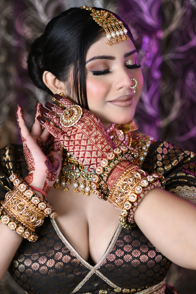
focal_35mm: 85
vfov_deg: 23.9
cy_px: 147
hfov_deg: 16.1
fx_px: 694
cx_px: 98
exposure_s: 1/200
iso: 200
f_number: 2.8
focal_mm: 85
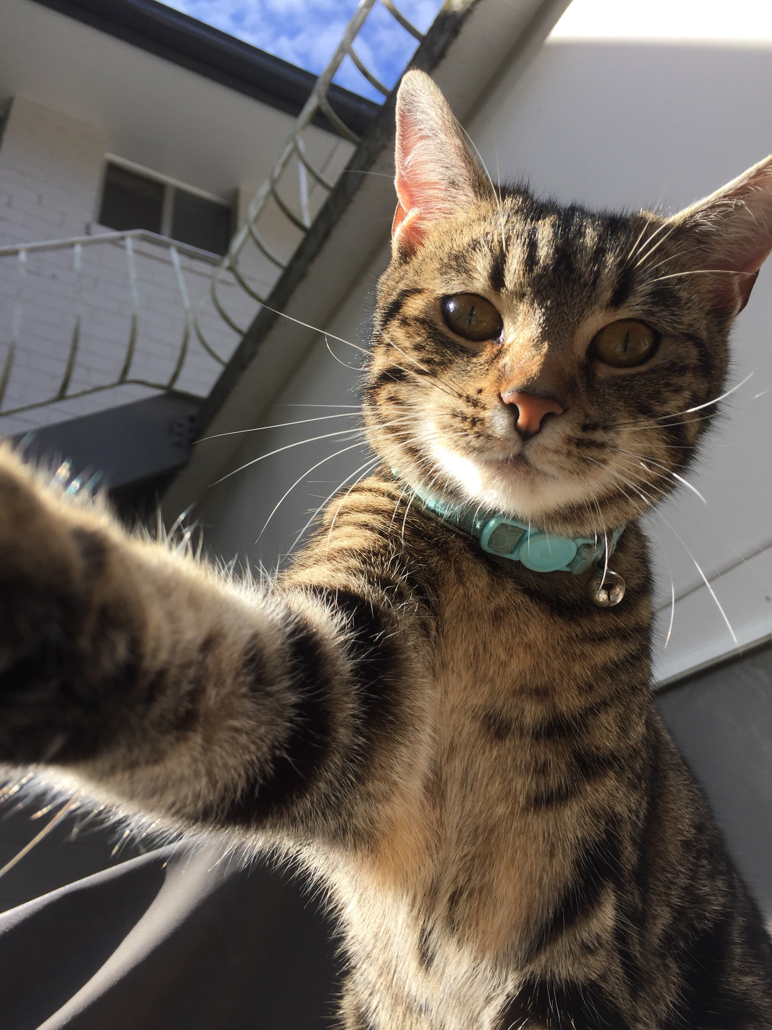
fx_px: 862
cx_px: 386
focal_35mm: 29
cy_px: 515
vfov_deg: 61.7
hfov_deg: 48.2
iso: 32
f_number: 2.2
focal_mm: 4.15
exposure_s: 1/719
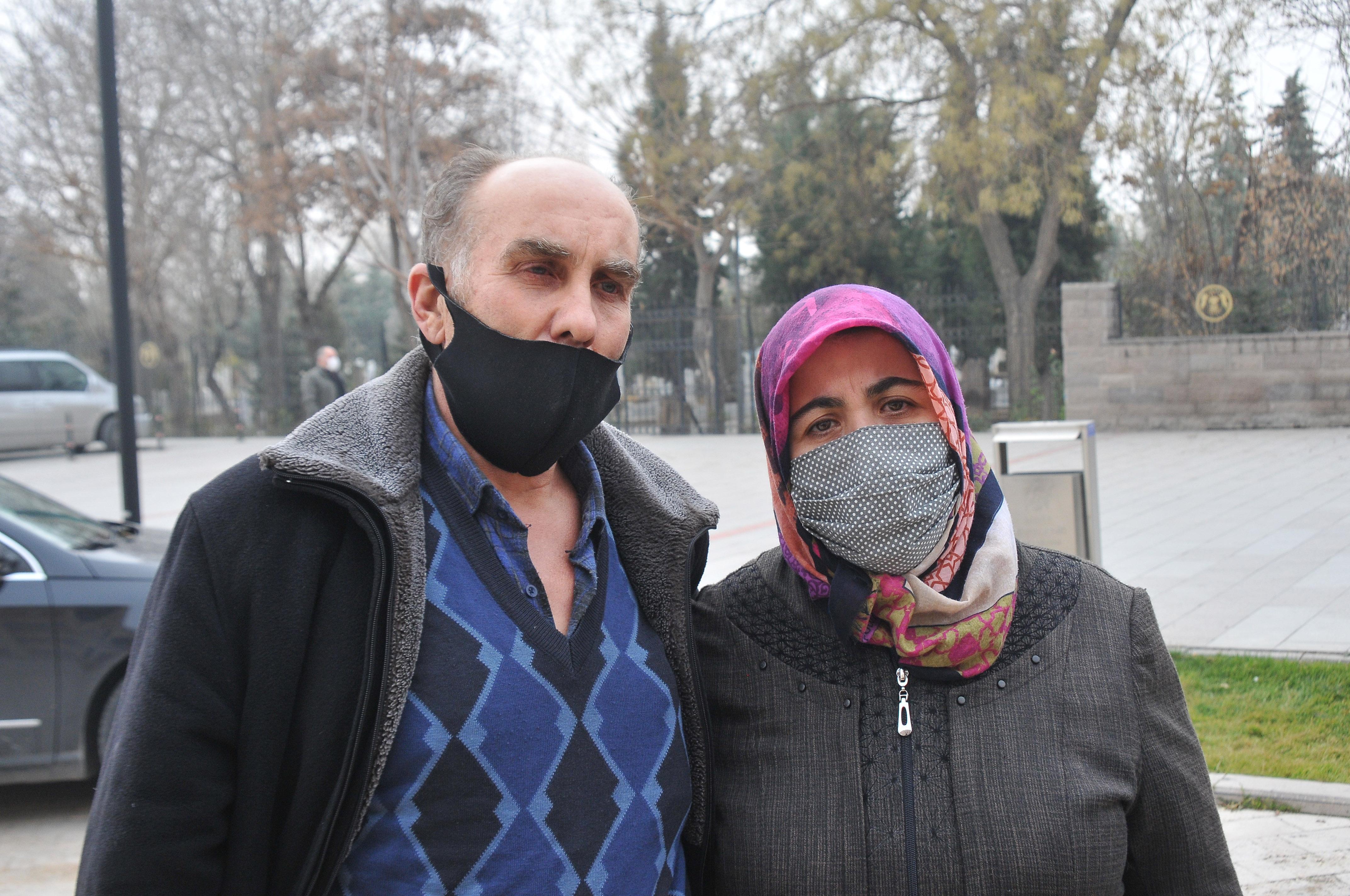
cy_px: 448
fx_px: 1573
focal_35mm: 42
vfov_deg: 31.8
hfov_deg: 46.4
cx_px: 675
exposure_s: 1/160
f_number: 7.1
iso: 500
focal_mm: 28
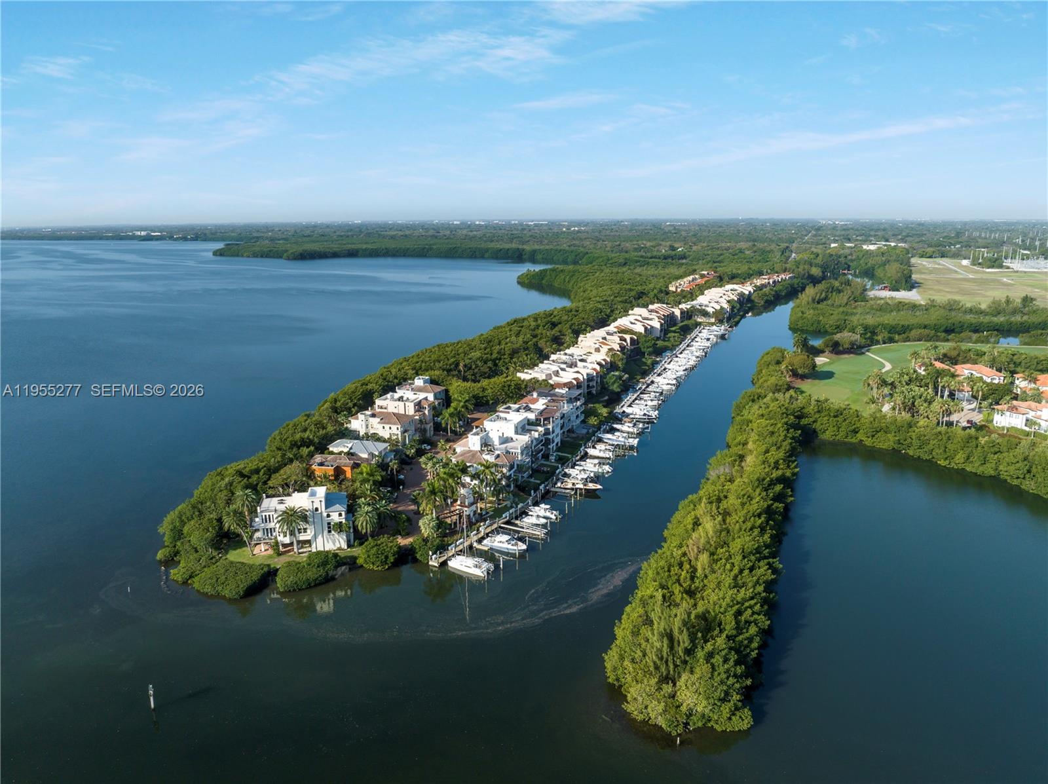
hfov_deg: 71.6
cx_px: 524
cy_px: 392
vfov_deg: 56.7
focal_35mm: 24
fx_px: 726
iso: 100
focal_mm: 12.29
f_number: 6.3
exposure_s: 1/500
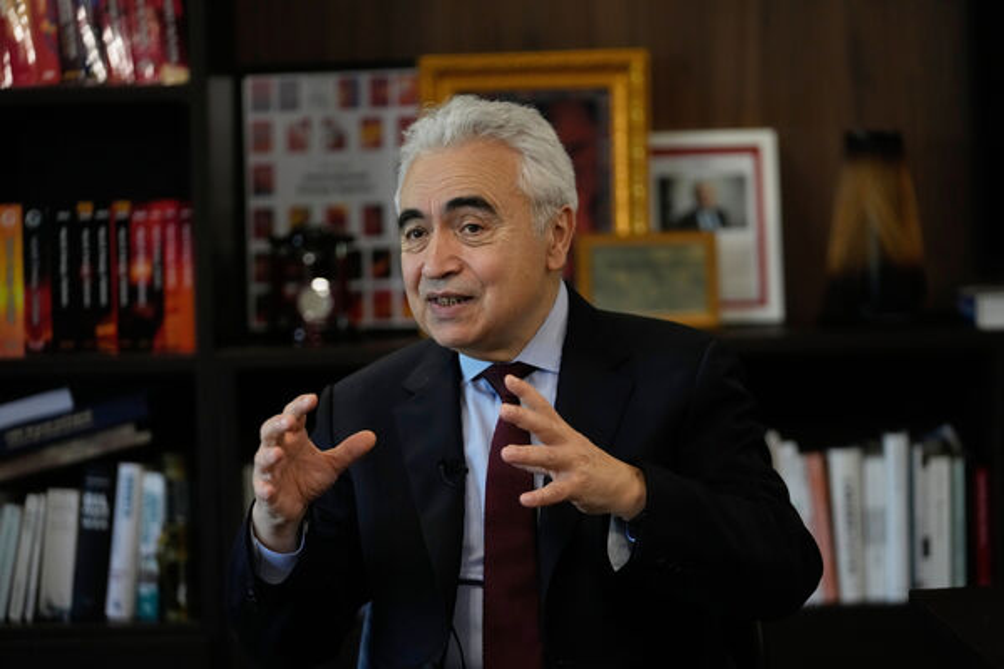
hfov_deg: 17.2
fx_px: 3319
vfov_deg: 11.5
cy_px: 334
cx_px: 502
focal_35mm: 119
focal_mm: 119
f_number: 2.8
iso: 3200
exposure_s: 1/1250
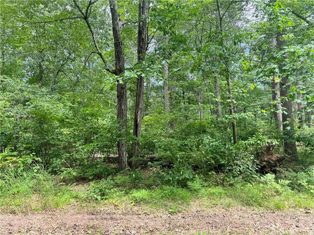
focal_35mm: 24
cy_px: 118
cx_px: 157
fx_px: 218
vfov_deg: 56.8
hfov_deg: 71.6
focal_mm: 6.76
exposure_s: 1/549
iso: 80
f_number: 1.78
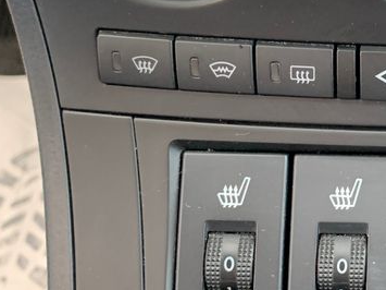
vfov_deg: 19.5
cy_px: 67
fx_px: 836
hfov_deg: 24.3
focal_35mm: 75
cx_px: 424
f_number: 1.8
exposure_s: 1/60
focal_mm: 4.25
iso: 320
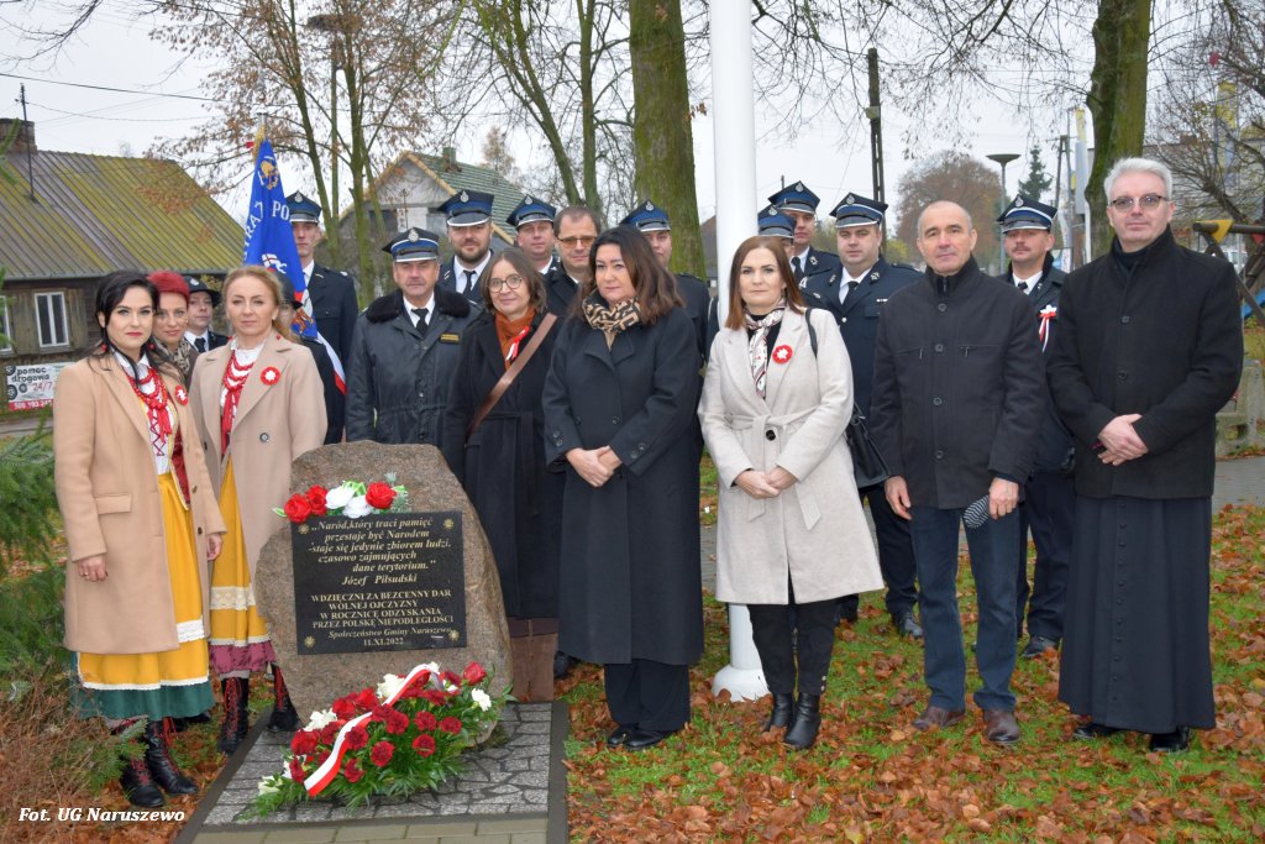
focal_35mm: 39
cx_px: 632
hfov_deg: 49.5
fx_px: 1371
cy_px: 422
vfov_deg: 34.2
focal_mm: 26
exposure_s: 1/100
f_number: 5
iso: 800
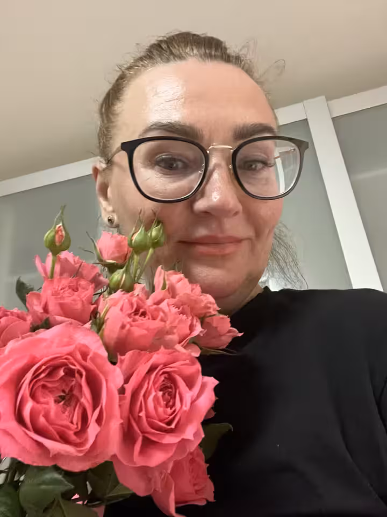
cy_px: 258
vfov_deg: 60.0
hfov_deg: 46.8
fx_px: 447
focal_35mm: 30
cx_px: 194
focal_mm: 2.71
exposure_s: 1/25
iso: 800
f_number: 2.2
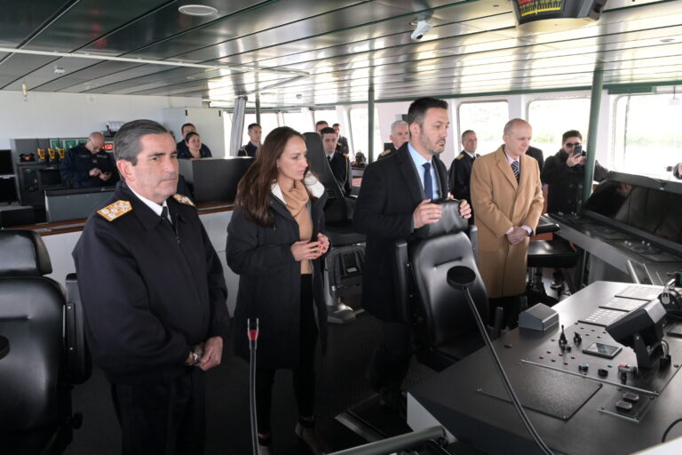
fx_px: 455
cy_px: 228
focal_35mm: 24
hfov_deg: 73.7
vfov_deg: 53.1
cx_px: 341
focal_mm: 24
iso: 8000
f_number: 9
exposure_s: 1/100
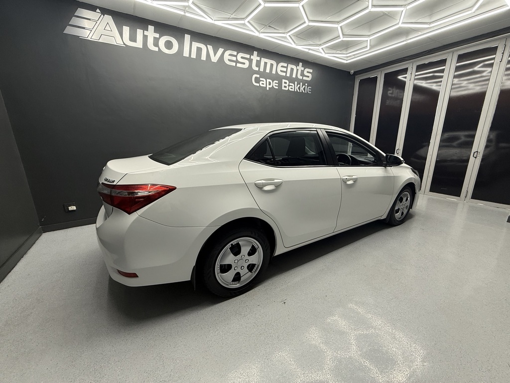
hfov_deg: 102.1
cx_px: 255
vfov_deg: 85.7
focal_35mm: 14
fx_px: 206
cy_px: 192
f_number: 2.2
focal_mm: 2.22
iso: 100
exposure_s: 1/100
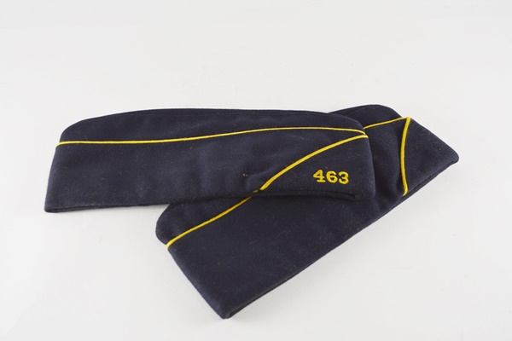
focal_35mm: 48
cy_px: 170
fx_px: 683
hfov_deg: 41.1
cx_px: 256
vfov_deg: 28.1
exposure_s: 1/125
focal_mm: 32
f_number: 5.6
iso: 400
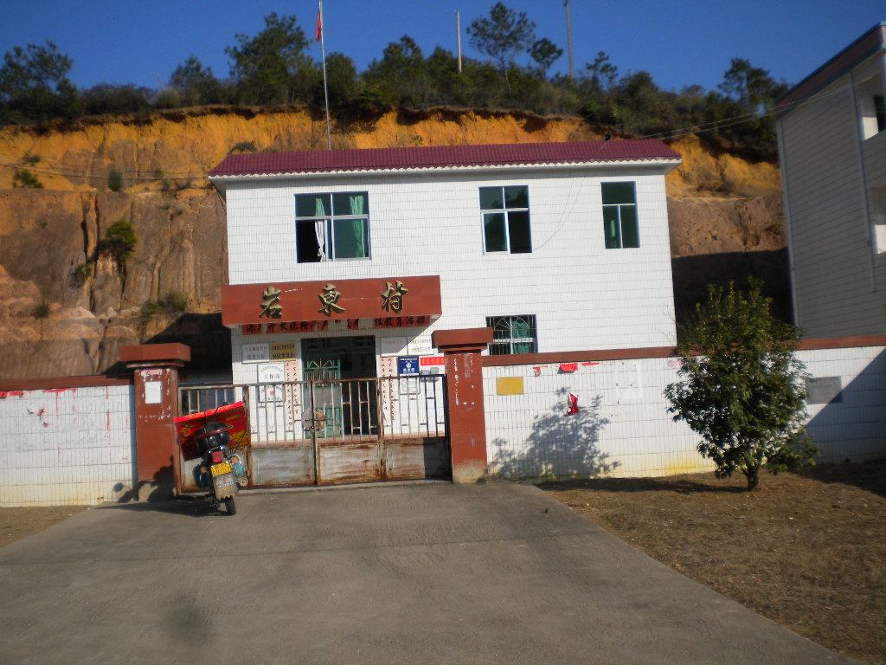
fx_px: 896
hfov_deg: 52.6
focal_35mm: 35
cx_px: 443
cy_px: 332
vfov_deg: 40.7
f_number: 4.6
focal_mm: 6.3
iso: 80
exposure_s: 1/1000
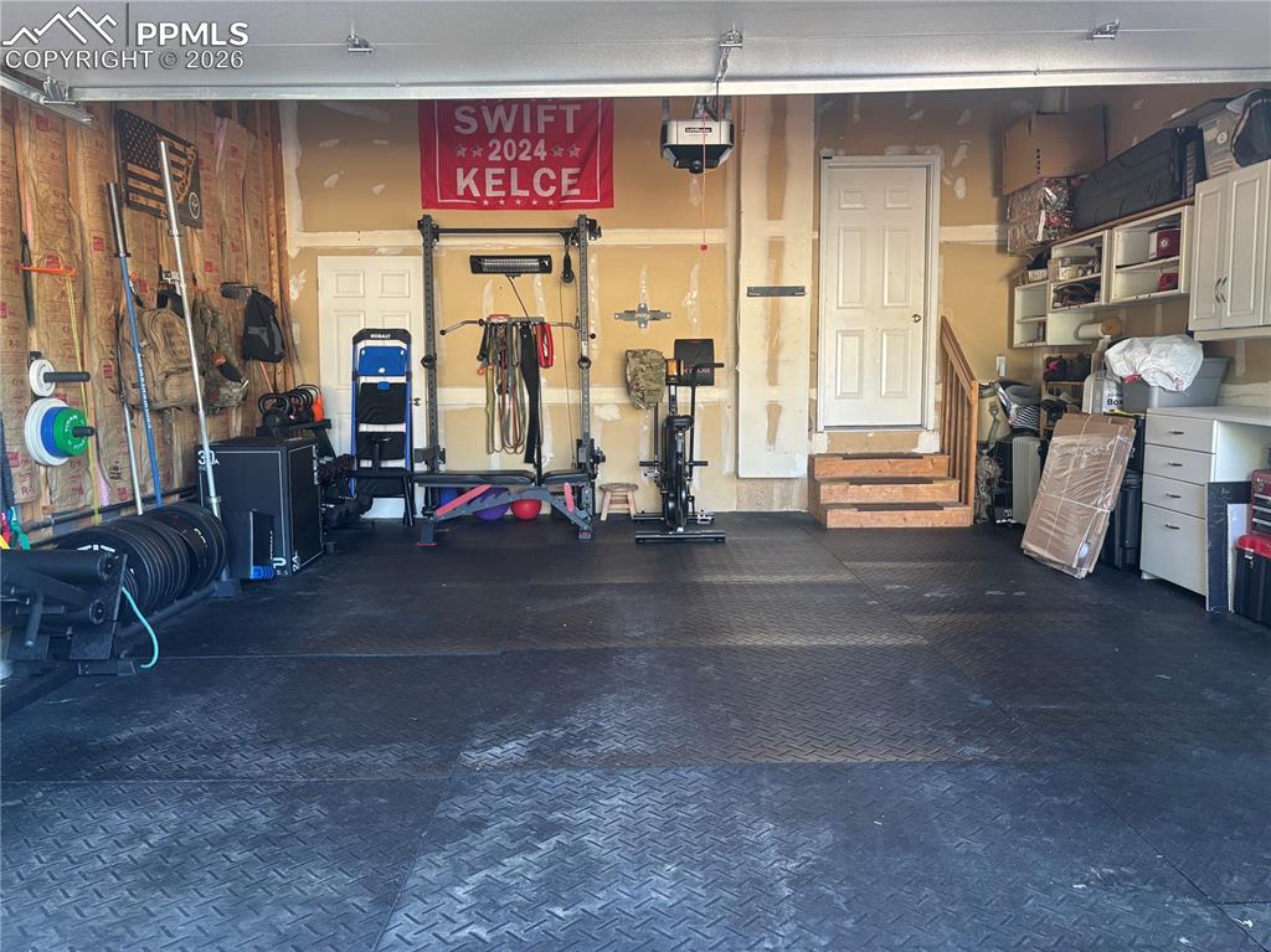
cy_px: 476
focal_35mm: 26
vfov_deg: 53.0
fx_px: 954
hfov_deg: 67.3
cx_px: 636
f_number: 1.6
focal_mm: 5.96
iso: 125
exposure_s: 1/114
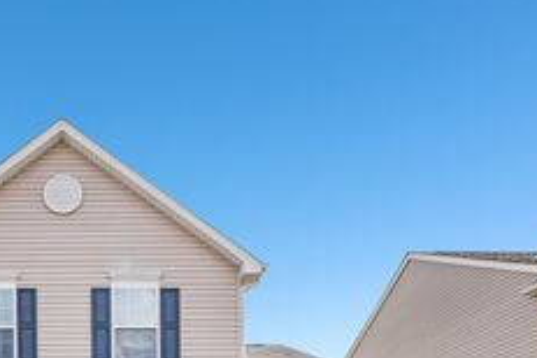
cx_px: 70
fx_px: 582
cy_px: 373
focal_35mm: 39
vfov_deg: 31.2
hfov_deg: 45.6
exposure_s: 1/250
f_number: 8
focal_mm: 18
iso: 100
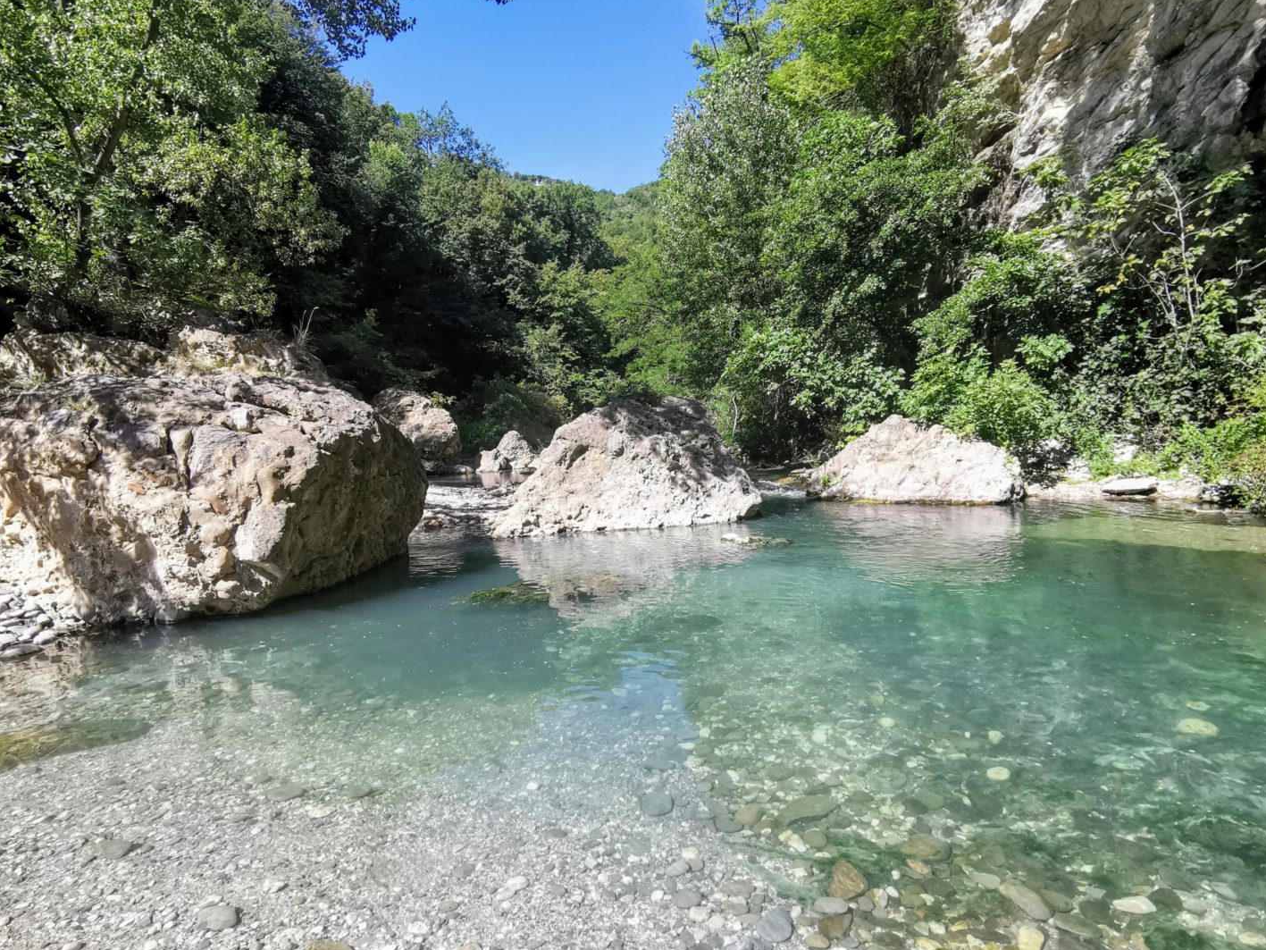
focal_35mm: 18
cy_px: 484
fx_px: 658
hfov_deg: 87.7
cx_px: 641
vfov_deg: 71.6
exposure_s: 1/522
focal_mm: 2.26
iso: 50
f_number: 2.2
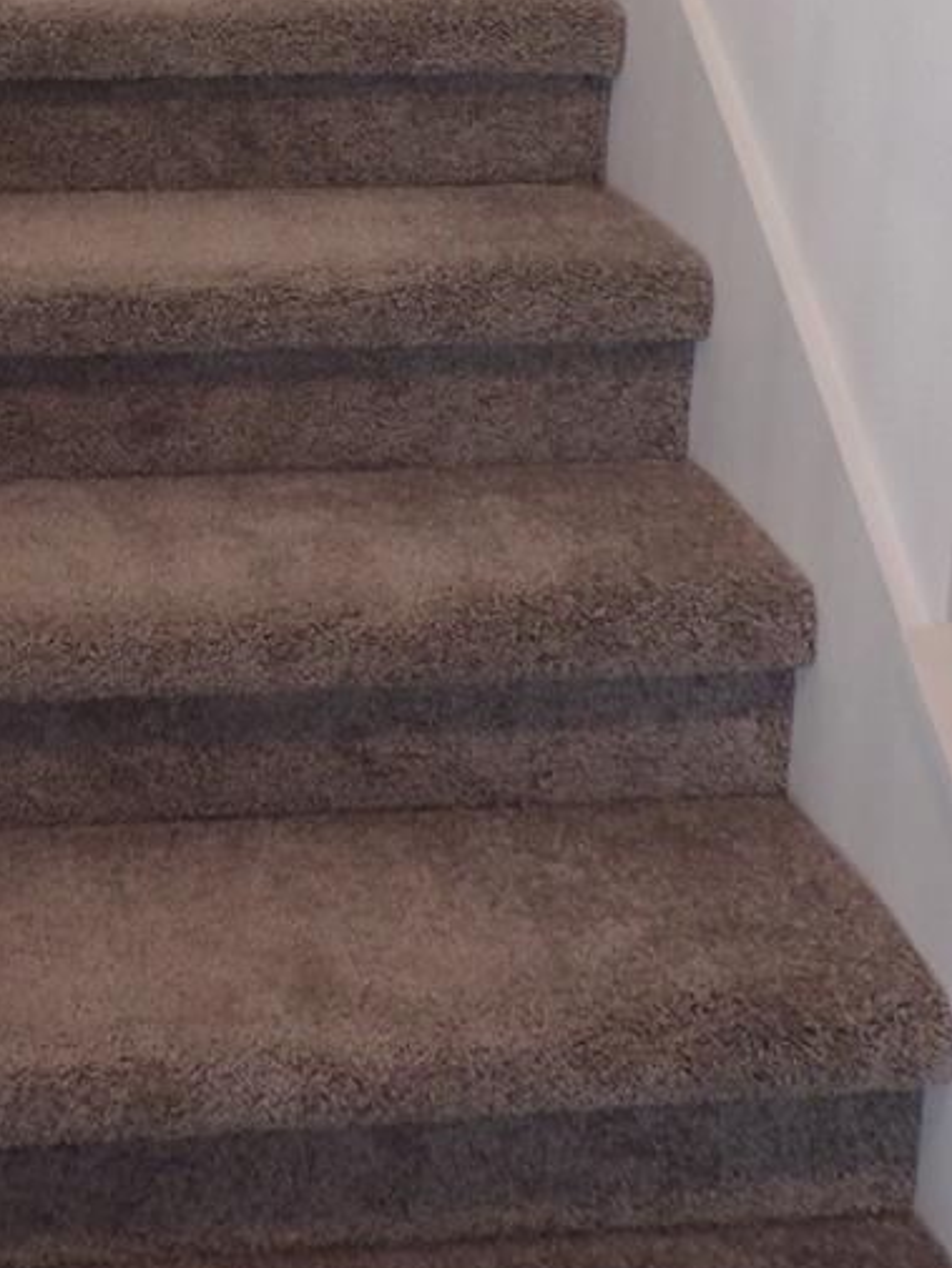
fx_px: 2089
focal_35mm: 57
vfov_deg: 31.6
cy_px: 40
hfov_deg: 24.8
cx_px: 75
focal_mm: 4.3
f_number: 2.8
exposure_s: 1/33
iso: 200
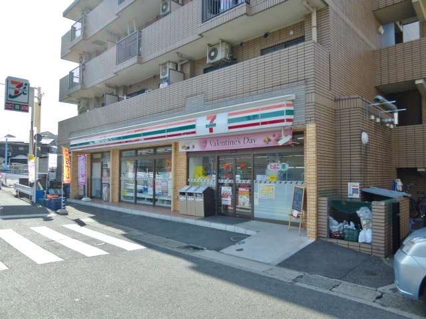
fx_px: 295
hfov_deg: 71.6
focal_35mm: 24
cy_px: 160
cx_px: 213
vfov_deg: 56.8
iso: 100
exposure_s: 1/1000
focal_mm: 4.3
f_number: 2.2
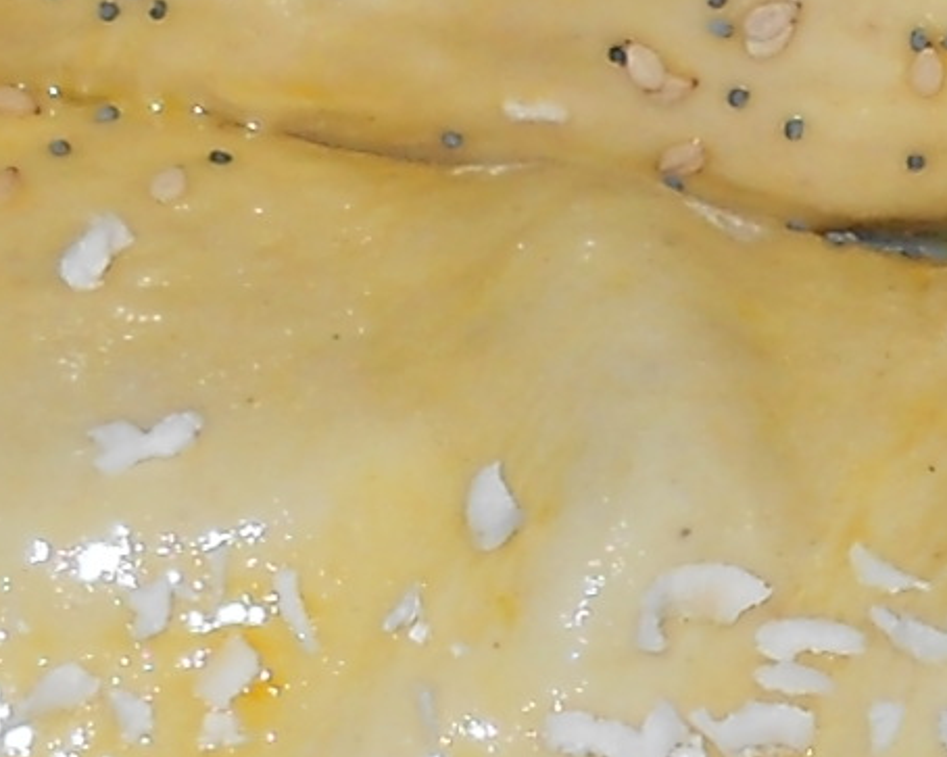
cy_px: 776
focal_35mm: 288
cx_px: 872
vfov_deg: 5.4
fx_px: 8070
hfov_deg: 6.7
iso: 80
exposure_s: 1/30
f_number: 3.1
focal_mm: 6.72
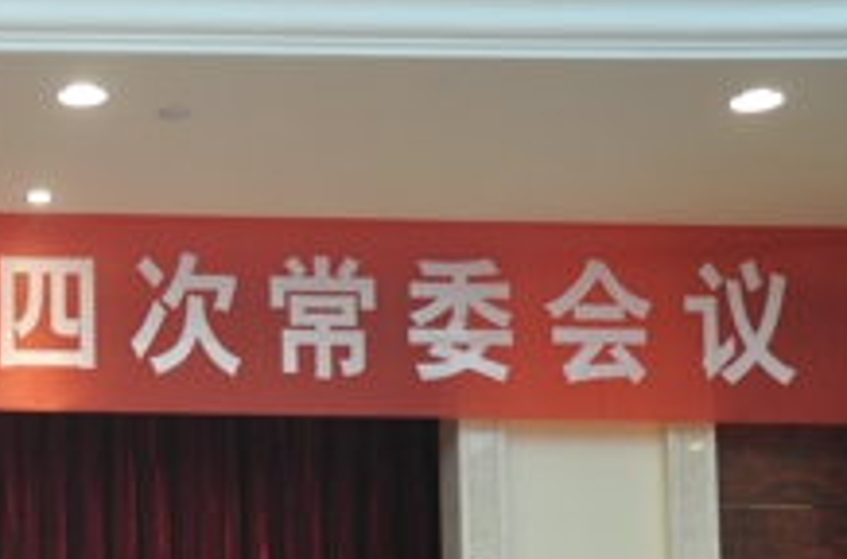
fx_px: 2425
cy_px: 664
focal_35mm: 103
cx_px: -260
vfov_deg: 12.8
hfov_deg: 18.4
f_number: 4
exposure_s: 1/40
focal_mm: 25
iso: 800
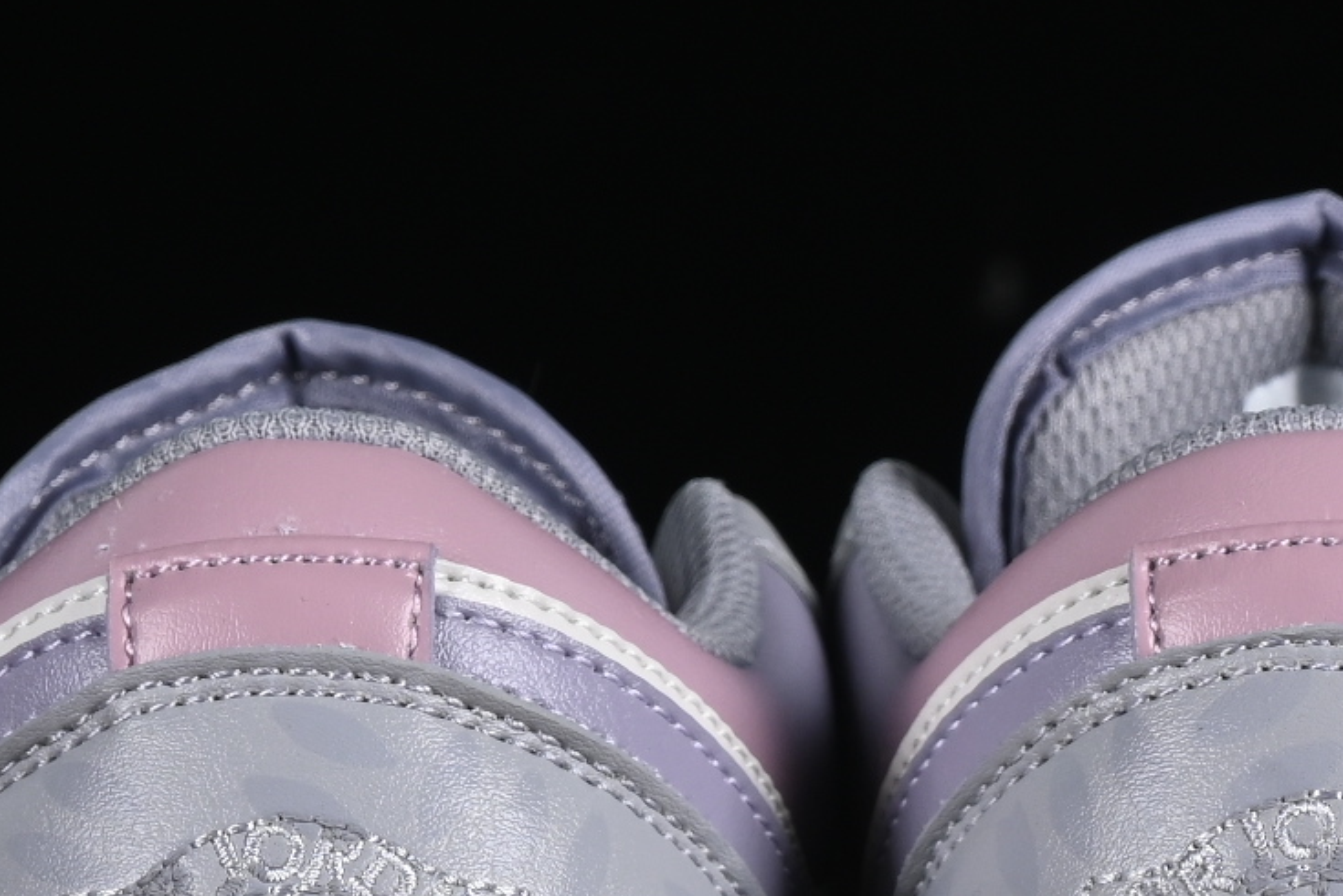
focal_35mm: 284
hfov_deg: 7.3
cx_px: 782
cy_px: 547
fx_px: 10594
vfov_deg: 4.8
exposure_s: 1/80
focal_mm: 50
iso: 160
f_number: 7.1
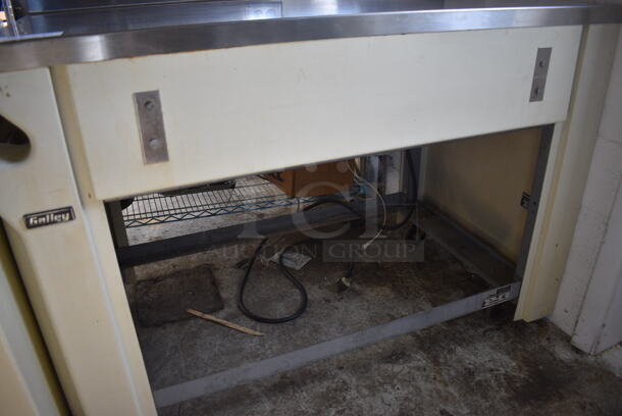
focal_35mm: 27
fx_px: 467
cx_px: 311
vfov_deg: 48.0
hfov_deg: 67.3
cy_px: 208
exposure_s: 1/250
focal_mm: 18
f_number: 3.5
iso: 720
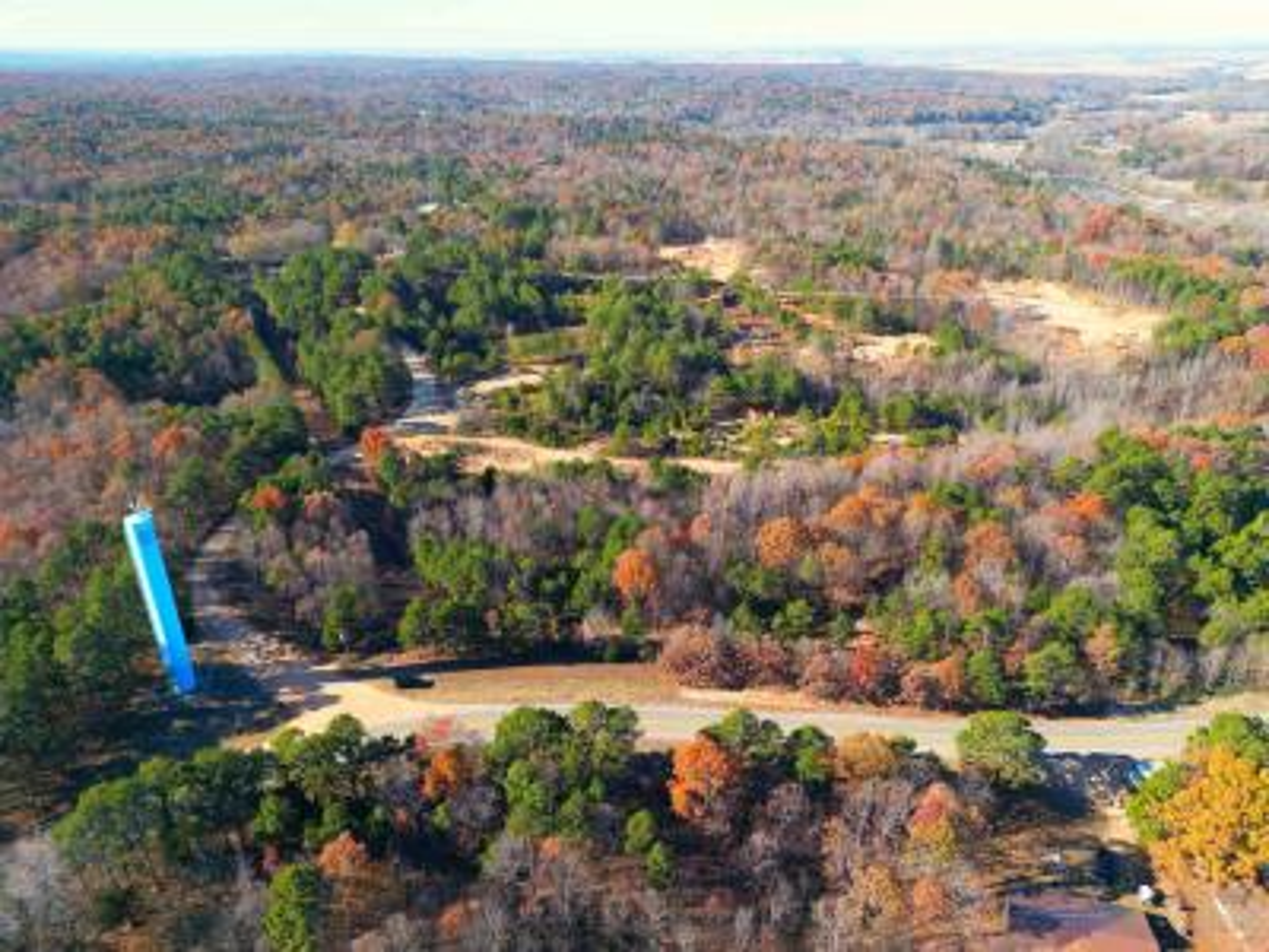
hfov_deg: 71.6
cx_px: 634
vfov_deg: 56.8
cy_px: 476
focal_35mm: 24
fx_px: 880
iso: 200
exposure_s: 1/180
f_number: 1.7
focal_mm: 6.72
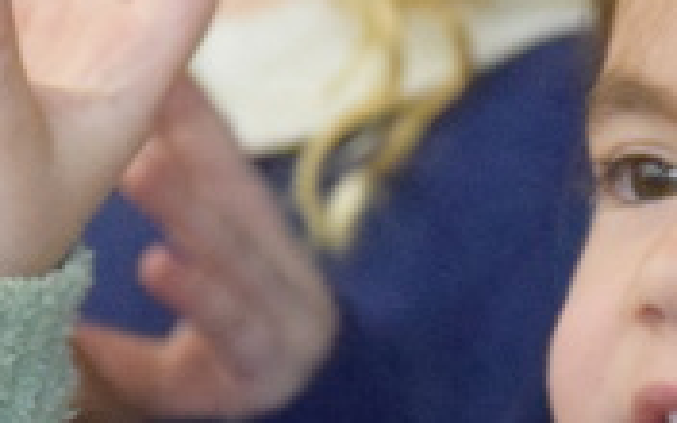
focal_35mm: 1247
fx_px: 23008
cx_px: 462
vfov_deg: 1.1
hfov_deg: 1.7
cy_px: 29
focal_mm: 140
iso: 6400
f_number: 5.6
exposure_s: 1/125
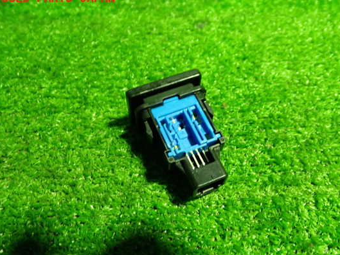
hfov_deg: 53.8
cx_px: 191
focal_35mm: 34
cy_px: 134
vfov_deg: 41.8
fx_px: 334
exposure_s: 1/30
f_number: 2.3
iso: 500
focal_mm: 5.4
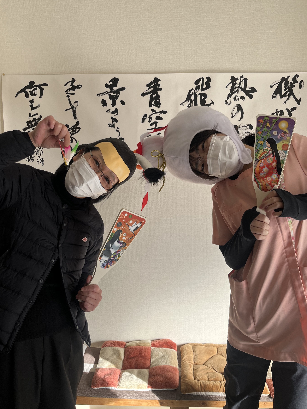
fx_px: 343
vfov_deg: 61.6
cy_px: 186
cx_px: 154
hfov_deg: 48.2
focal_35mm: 29
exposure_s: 1/174
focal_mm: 5.1
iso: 40
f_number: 1.6
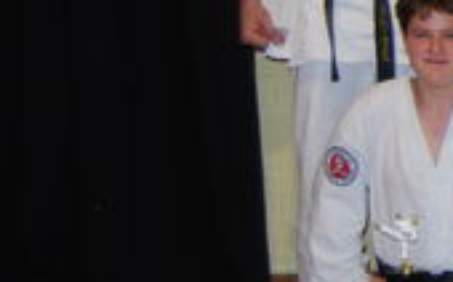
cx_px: 839
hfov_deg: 12.6
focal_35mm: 150
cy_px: -51
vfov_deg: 8.6
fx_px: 1851
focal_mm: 26
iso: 200
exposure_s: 1/60
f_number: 4.2
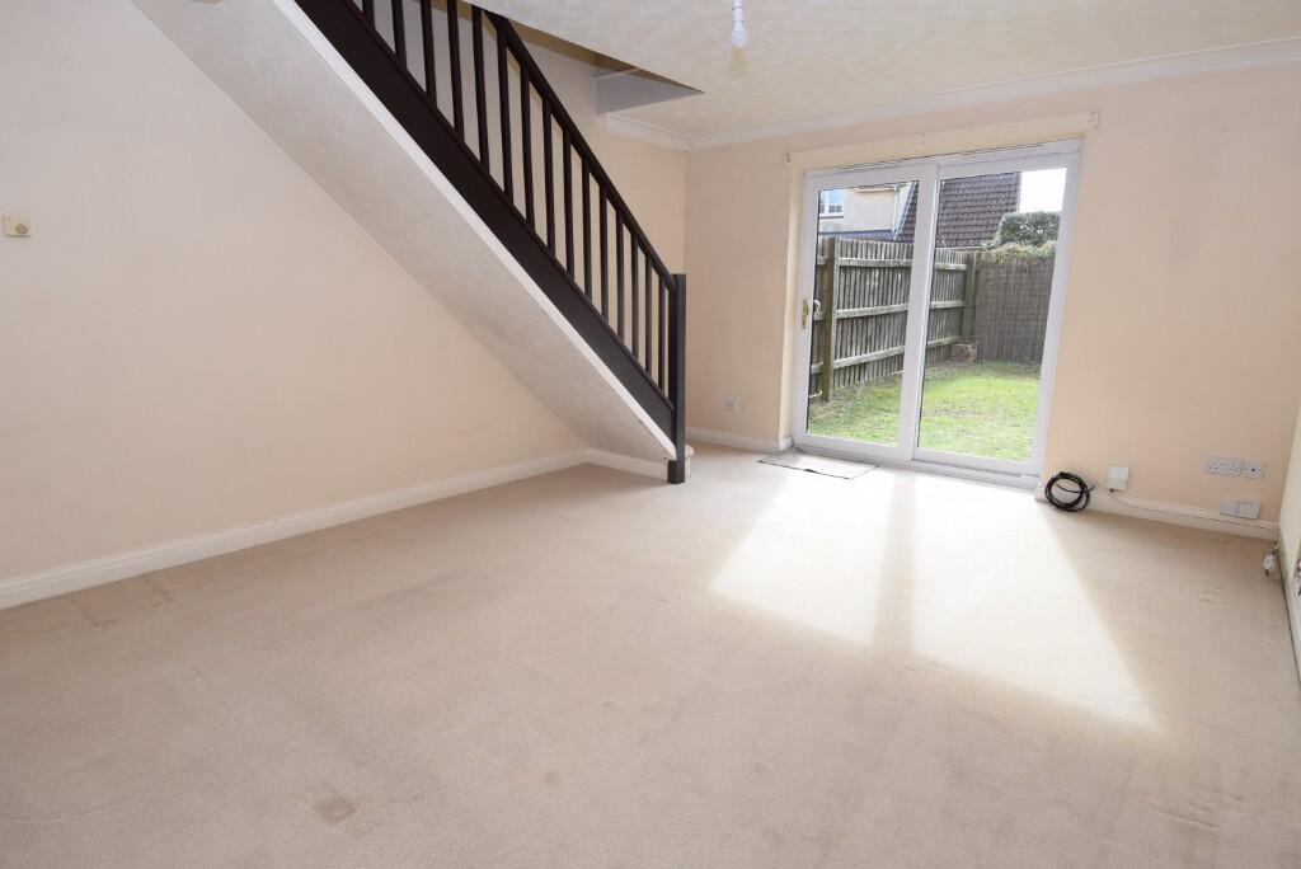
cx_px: 650
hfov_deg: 90.0
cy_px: 434
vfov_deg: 67.5
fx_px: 651
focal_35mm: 18
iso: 400
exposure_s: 1/250
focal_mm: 12
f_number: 8
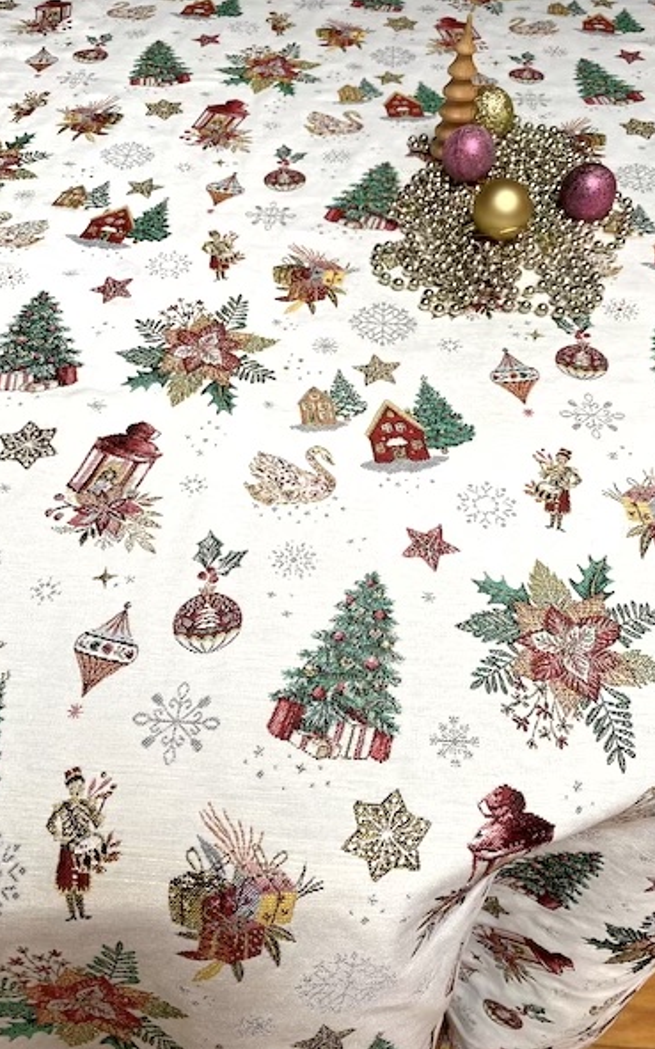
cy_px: 531
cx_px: 323
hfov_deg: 44.5
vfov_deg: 66.5
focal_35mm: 28
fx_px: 800
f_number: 1.8
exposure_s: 1/121
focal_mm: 4.25
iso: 40
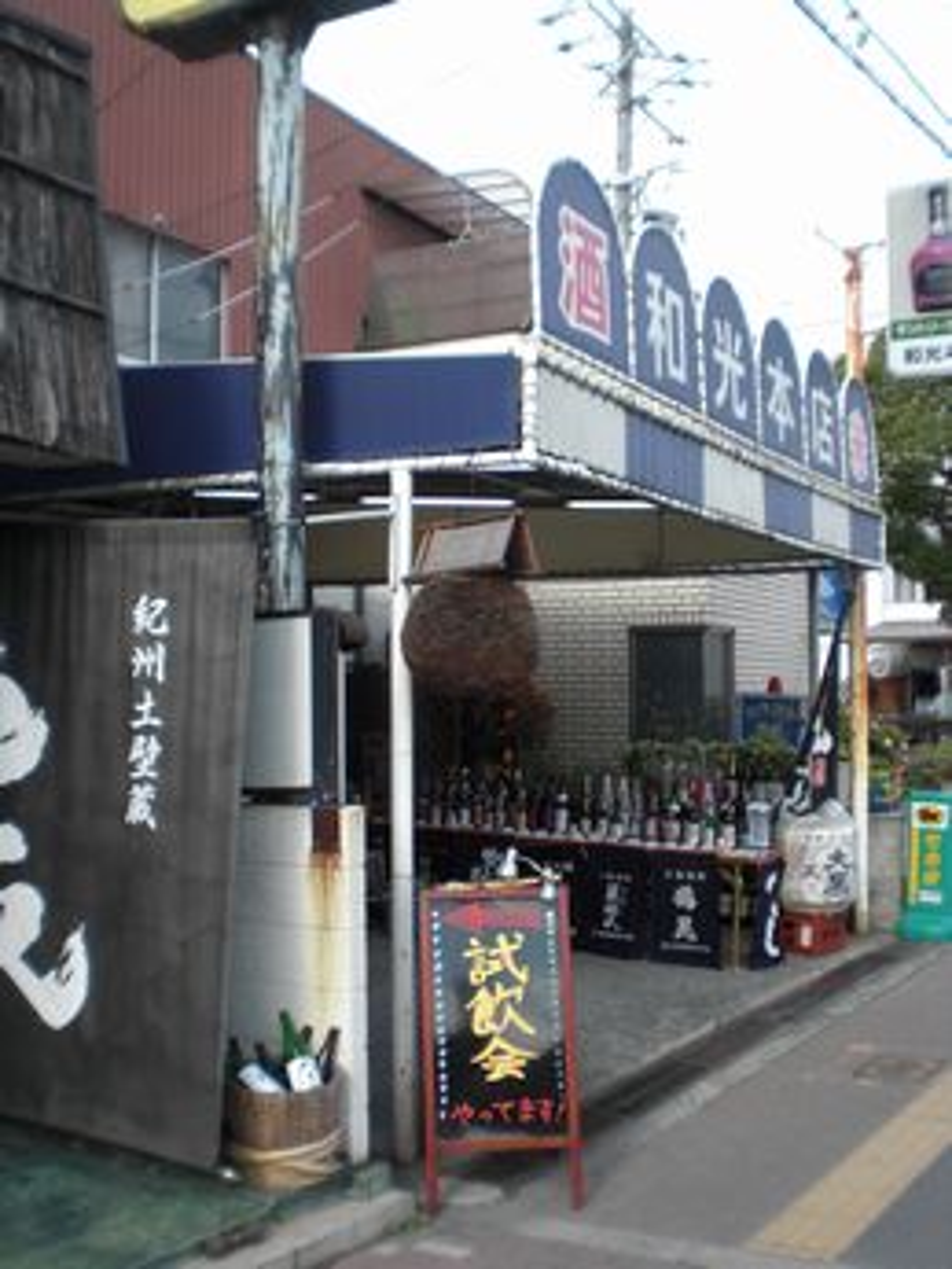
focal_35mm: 38
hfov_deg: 37.7
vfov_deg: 49.0
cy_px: 634
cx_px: 476
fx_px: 1393
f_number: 3.1
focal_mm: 6.3
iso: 64
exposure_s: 1/250
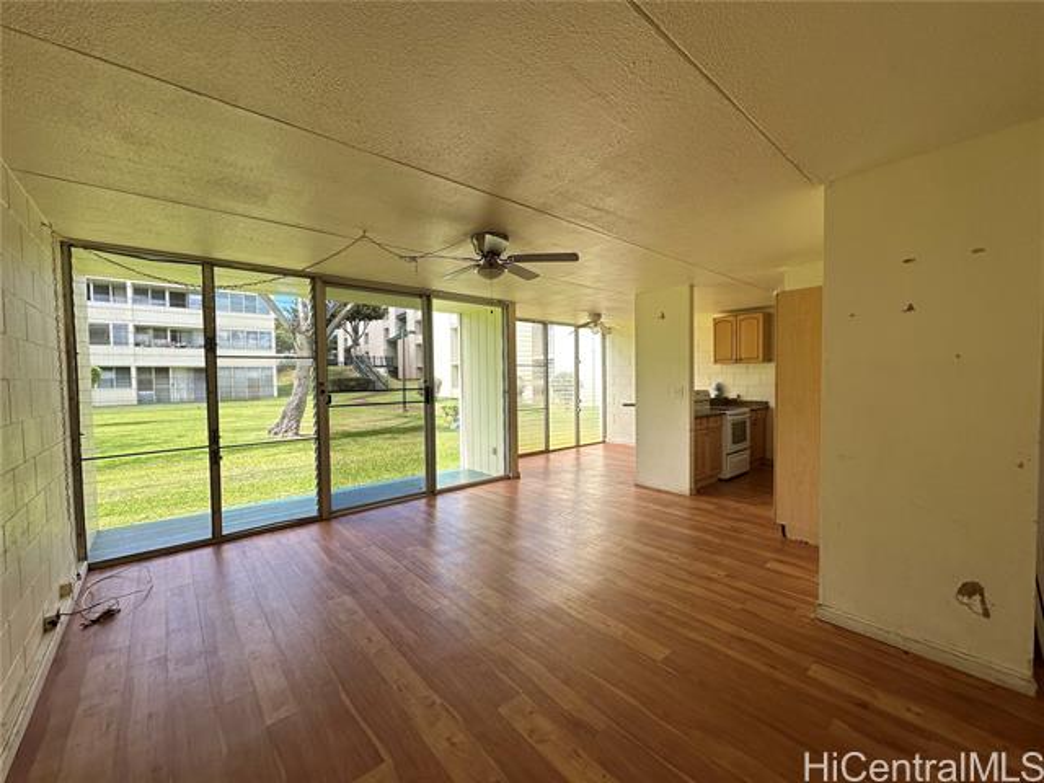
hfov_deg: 102.1
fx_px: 422
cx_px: 522
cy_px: 392
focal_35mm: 14
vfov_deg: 85.7
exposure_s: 1/136
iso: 40
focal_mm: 2.22
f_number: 2.2
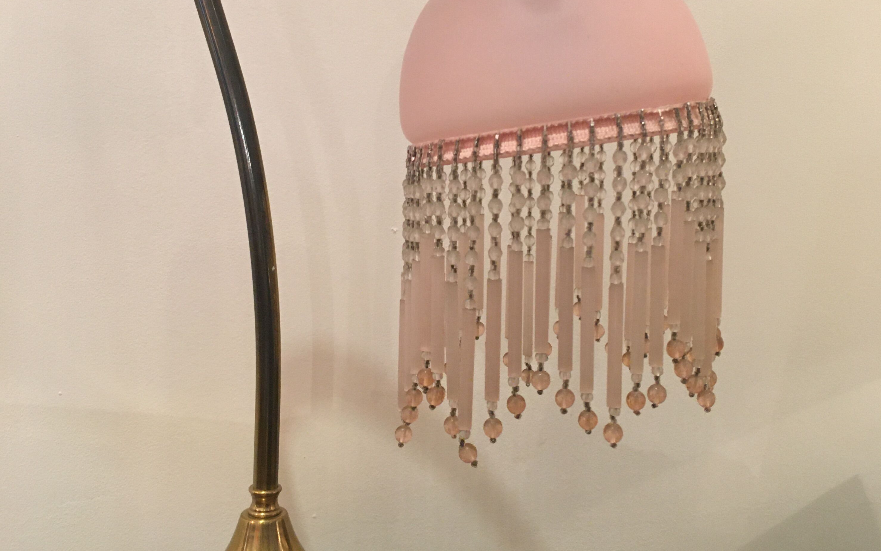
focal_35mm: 42
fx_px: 1008
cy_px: 198
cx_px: 446
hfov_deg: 47.2
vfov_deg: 30.4
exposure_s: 1/33
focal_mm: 4.15
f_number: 2.2
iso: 200
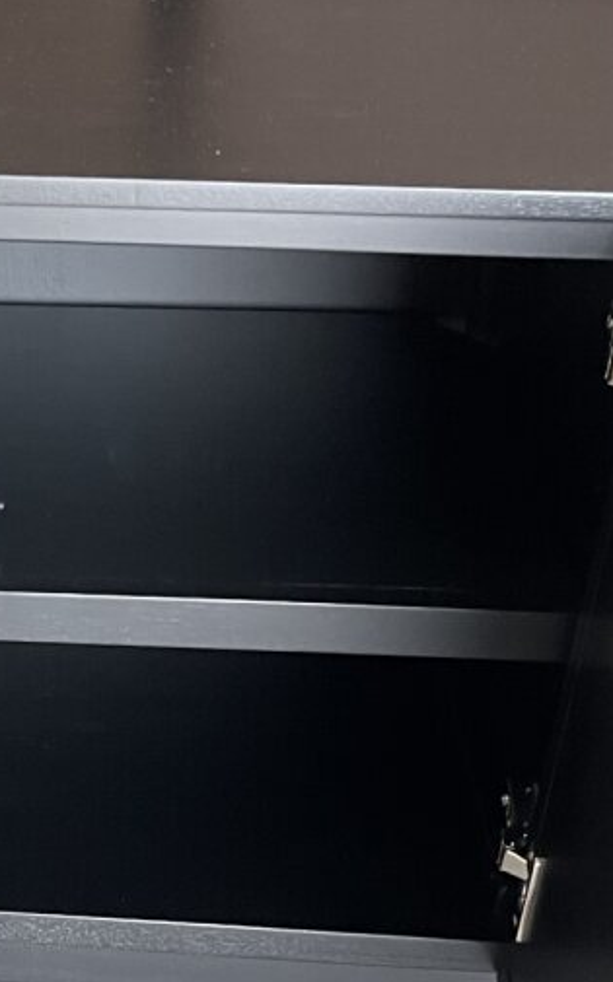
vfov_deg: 24.2
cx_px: -226
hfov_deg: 14.7
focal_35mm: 84
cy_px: 797
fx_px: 2249
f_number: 1.6
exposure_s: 1/60
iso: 200
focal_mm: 5.1
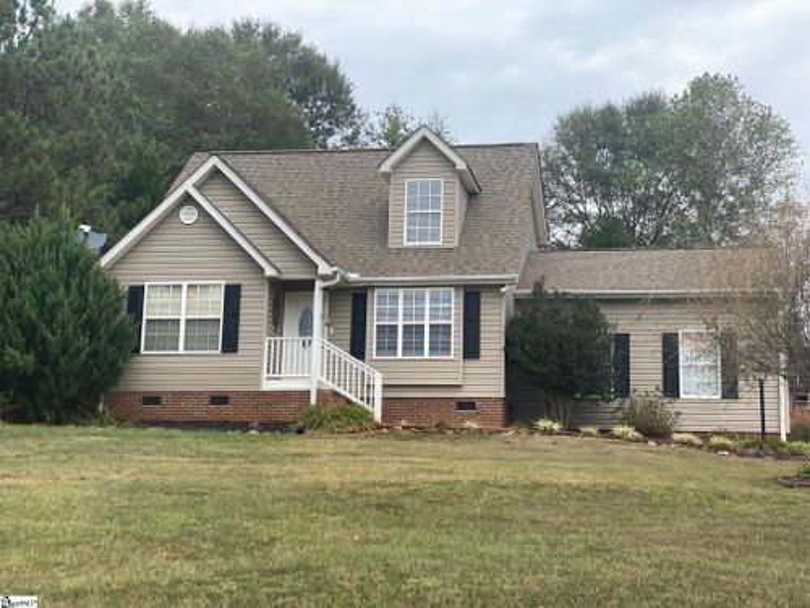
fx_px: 1217
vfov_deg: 28.0
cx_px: 405
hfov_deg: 36.8
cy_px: 304
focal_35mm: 52
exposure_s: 1/826
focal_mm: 6
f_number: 2
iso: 20
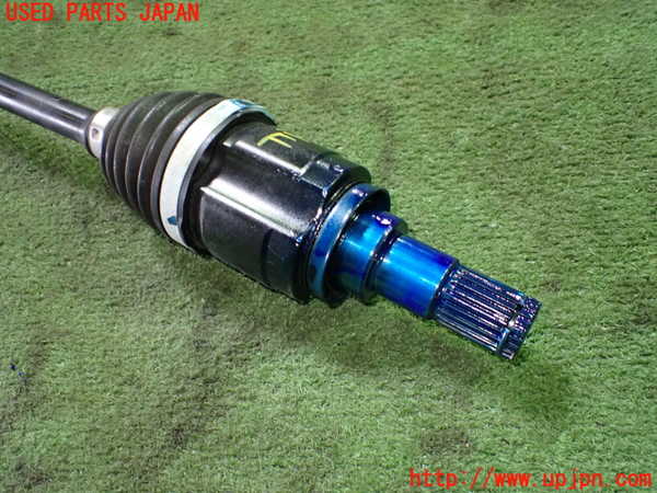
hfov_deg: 60.0
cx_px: 328
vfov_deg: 46.8
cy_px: 246
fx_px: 569
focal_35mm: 30
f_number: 2.3
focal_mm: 5.4
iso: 800
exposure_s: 1/80
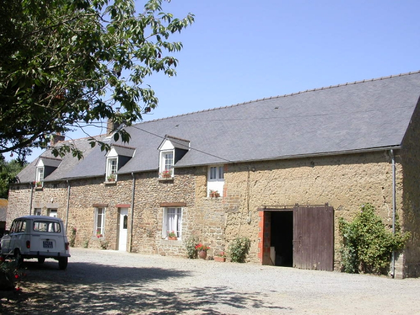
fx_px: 461
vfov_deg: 37.7
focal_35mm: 38
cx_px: 210
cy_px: 158
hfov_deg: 49.0
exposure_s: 1/276
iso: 100
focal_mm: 7.85
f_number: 6.7
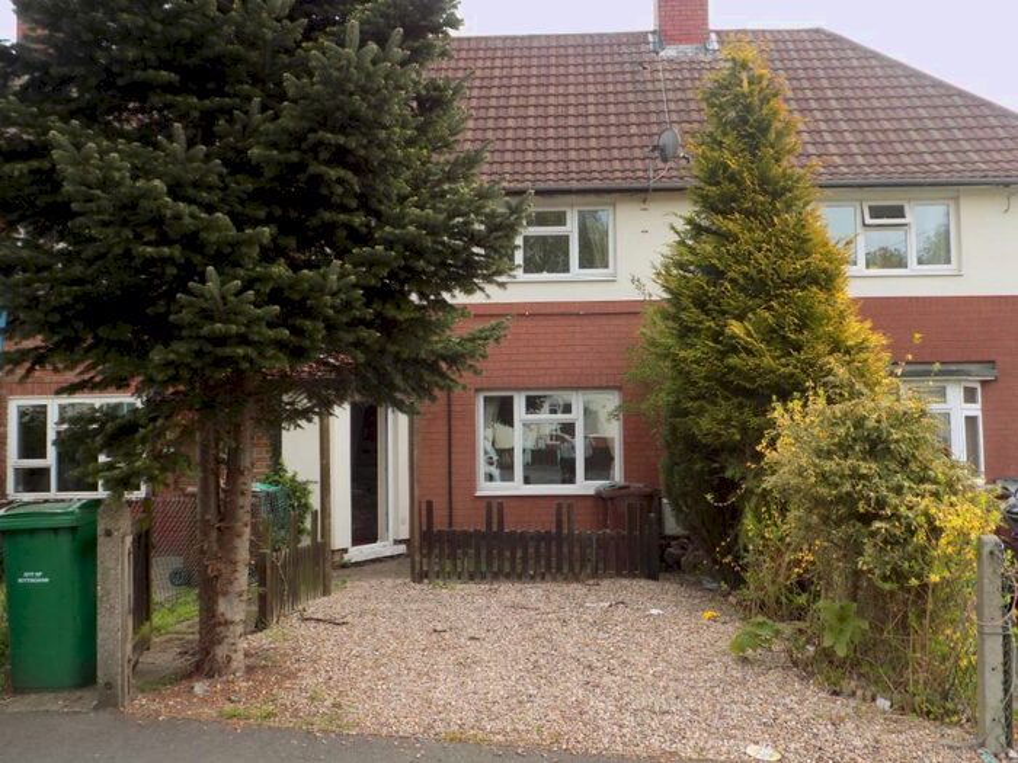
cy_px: 382
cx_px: 509
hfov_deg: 60.0
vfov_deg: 46.8
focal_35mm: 30
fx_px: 882
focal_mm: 5.3
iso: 80
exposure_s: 1/200
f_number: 3.3
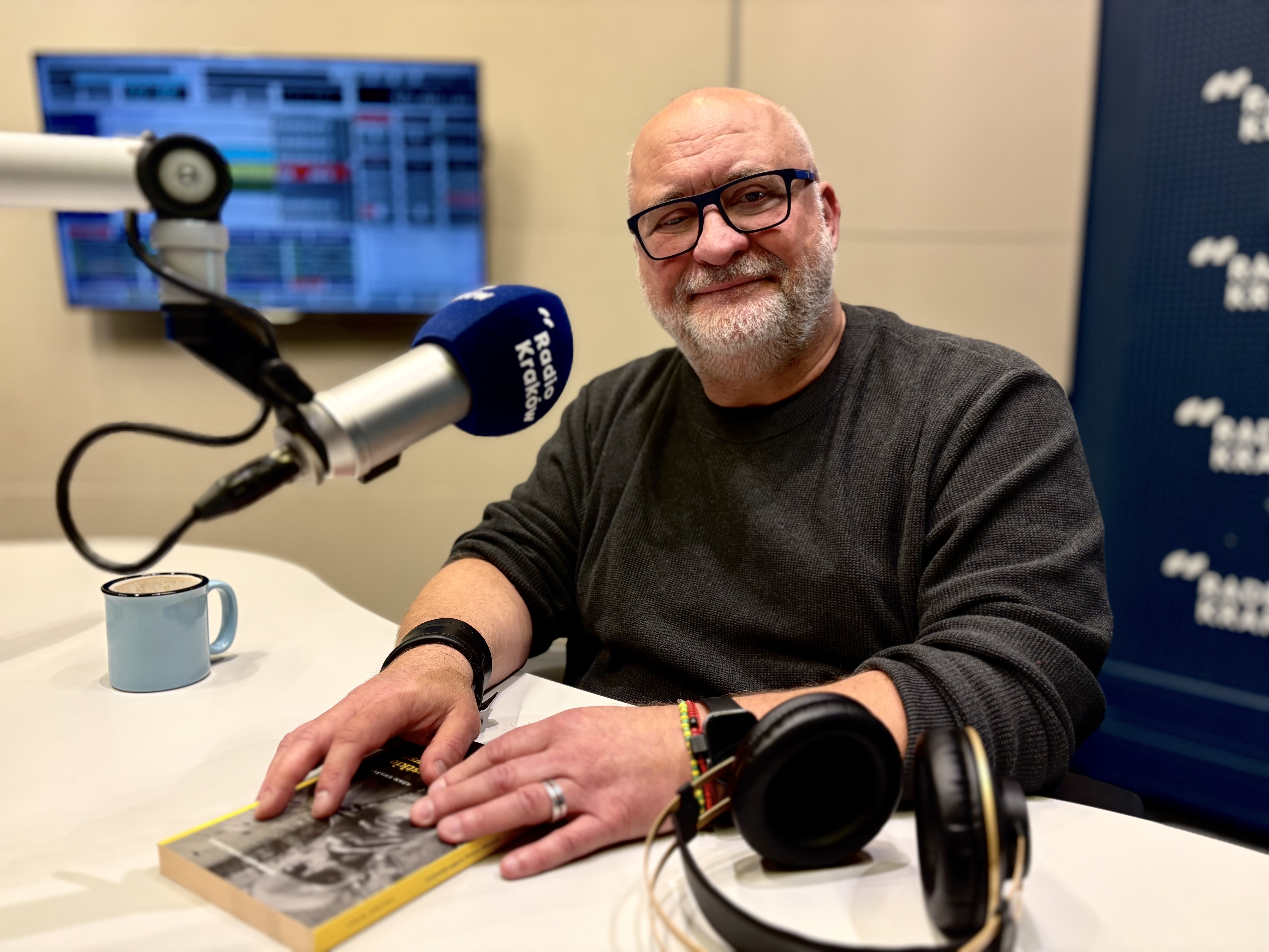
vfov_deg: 53.1
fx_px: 953
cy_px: 476
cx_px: 634
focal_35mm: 26
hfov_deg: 67.3
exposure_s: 1/50
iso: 160
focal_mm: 5.96
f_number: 1.6
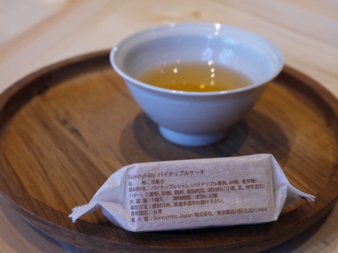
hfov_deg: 35.5
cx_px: 169
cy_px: 126
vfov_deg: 27.0
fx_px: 527
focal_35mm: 54
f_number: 5.1
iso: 800
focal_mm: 27
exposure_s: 1/60
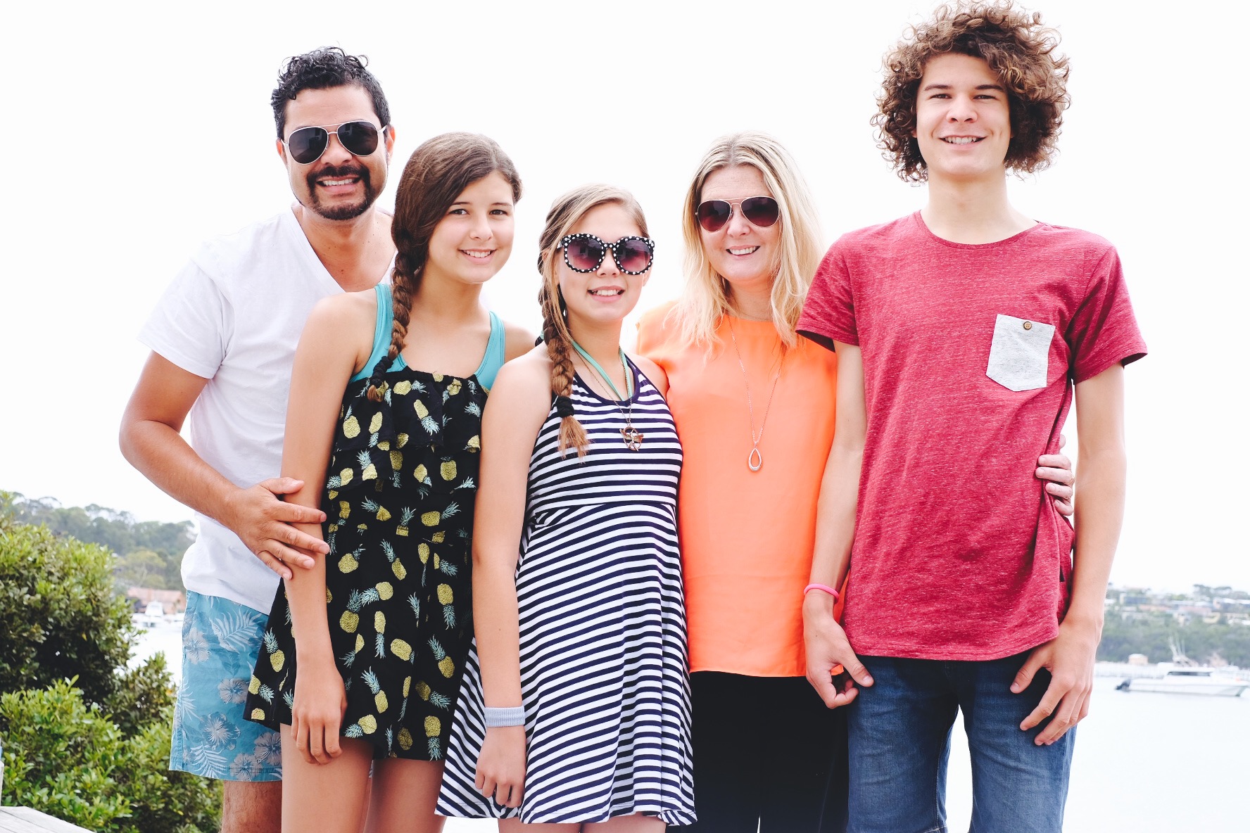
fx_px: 1840
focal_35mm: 53
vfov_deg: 25.5
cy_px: 416
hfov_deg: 37.5
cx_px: 625
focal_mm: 35
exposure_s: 1/250
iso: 200
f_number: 5.6
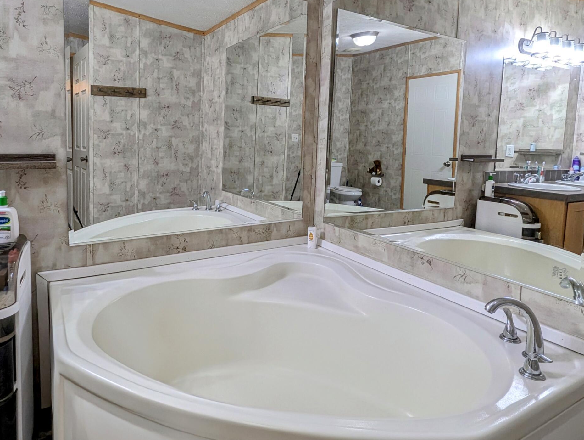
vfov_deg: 62.5
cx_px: 253
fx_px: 355
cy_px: 160
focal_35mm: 21
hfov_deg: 78.5
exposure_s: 1/120
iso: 83
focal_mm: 1.95
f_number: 2.2
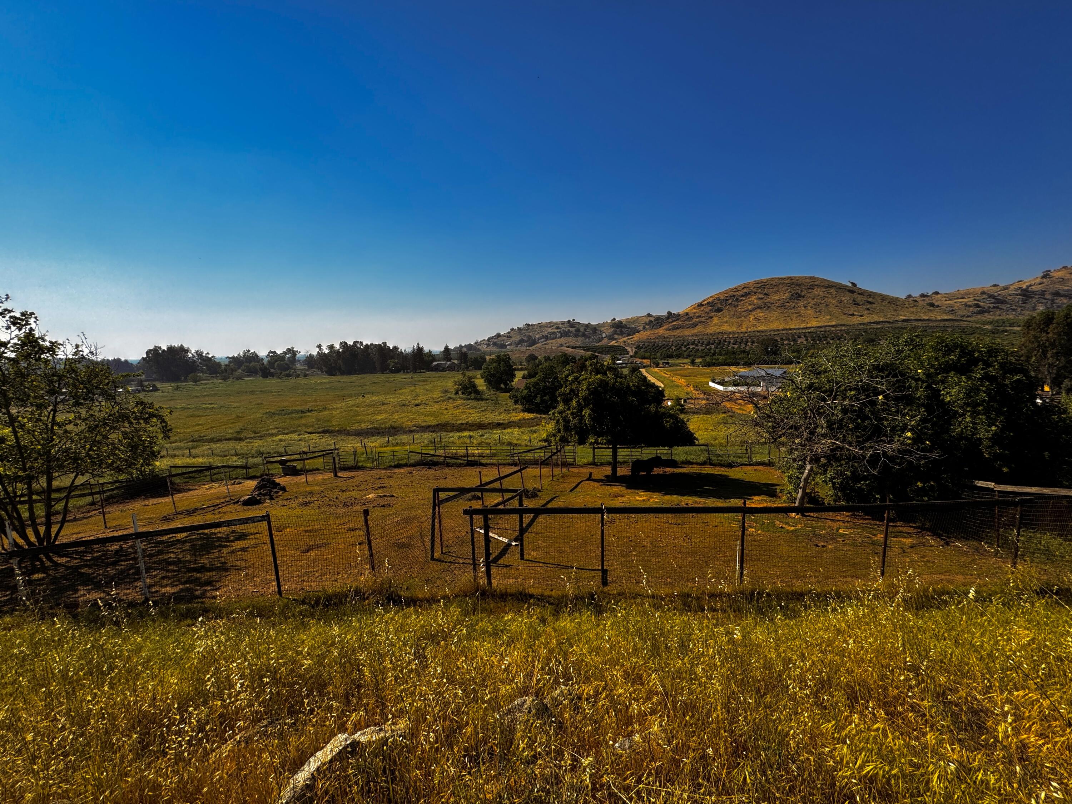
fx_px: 434
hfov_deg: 102.1
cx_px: 536
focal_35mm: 14
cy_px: 402
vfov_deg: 85.7
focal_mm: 2.22
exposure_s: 1/2874
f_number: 2.2
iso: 50
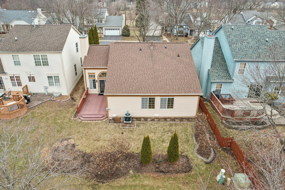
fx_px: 174
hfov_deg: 78.6
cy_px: 95
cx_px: 142
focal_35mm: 22
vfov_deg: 57.2
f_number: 2.8
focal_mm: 8.4
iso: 110
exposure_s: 1/500
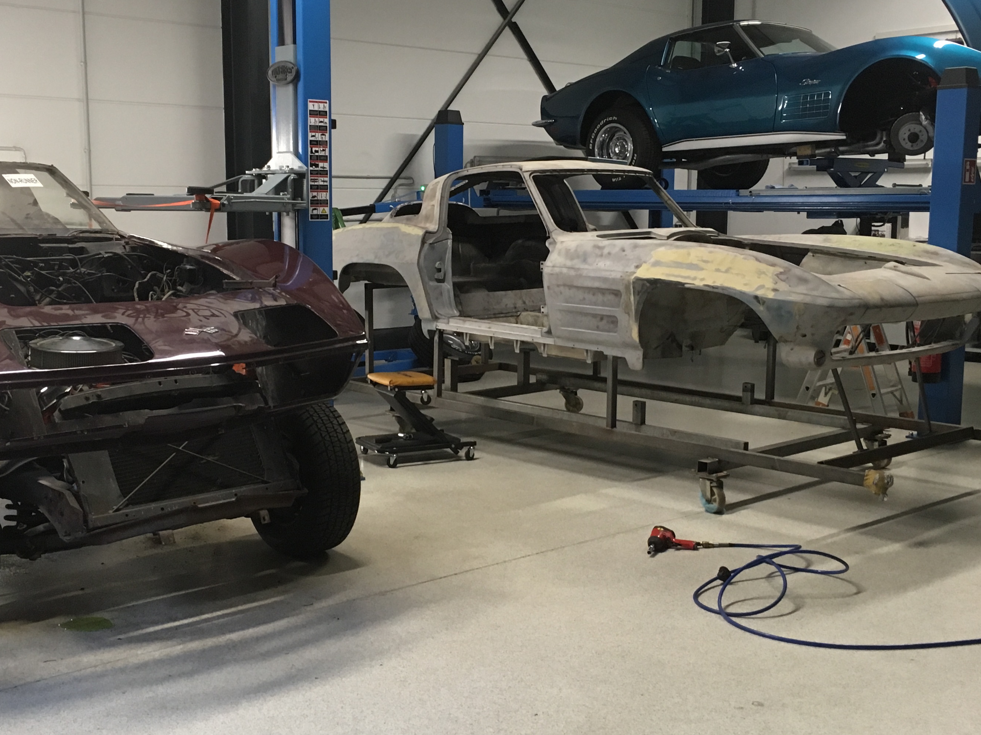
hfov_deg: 42.9
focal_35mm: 44
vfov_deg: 32.9
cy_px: 365
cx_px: 452
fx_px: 1247
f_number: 2.2
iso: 160
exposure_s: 1/33
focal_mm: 4.15
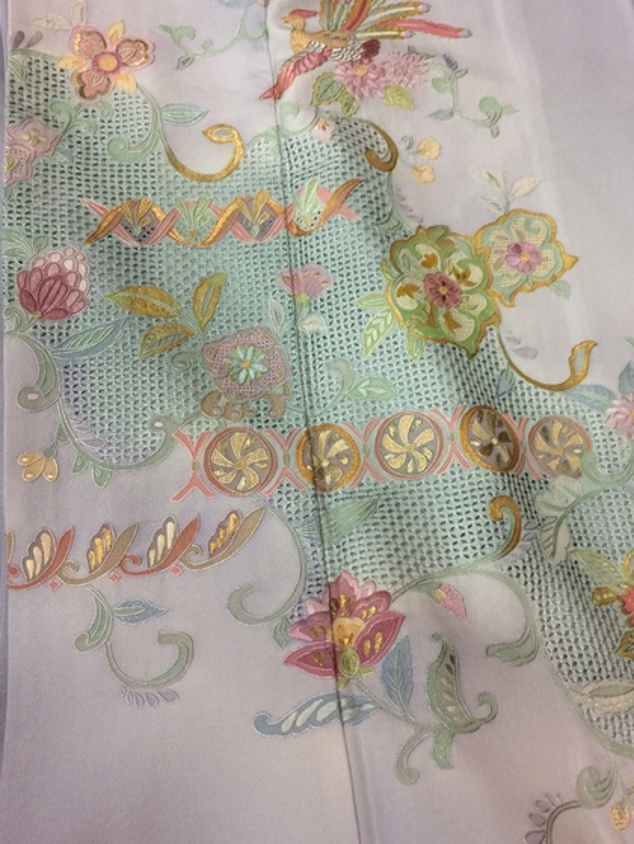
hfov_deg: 48.3
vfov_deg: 61.6
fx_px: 707
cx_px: 317
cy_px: 422
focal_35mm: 29
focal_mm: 4.15
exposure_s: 1/30
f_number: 2.2
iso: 64
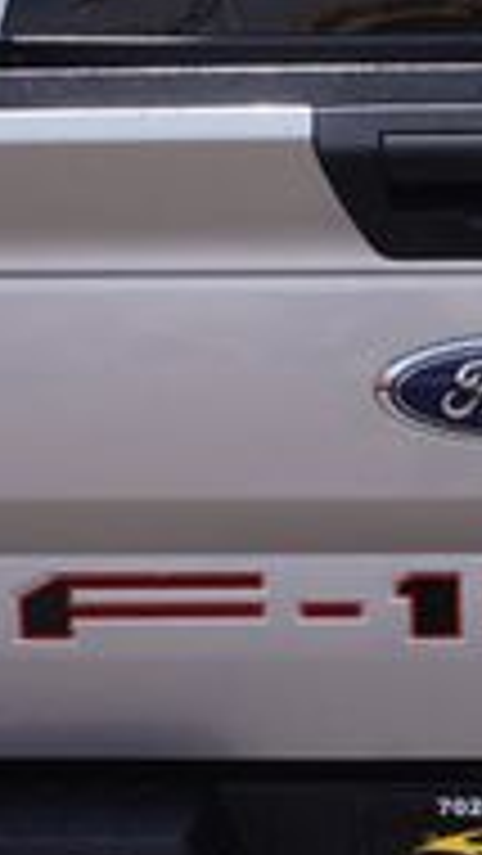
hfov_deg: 11.3
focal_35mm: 106
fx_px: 2406
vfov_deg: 20.2
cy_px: 468
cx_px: 464
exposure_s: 1/80
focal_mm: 20
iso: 100
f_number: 13
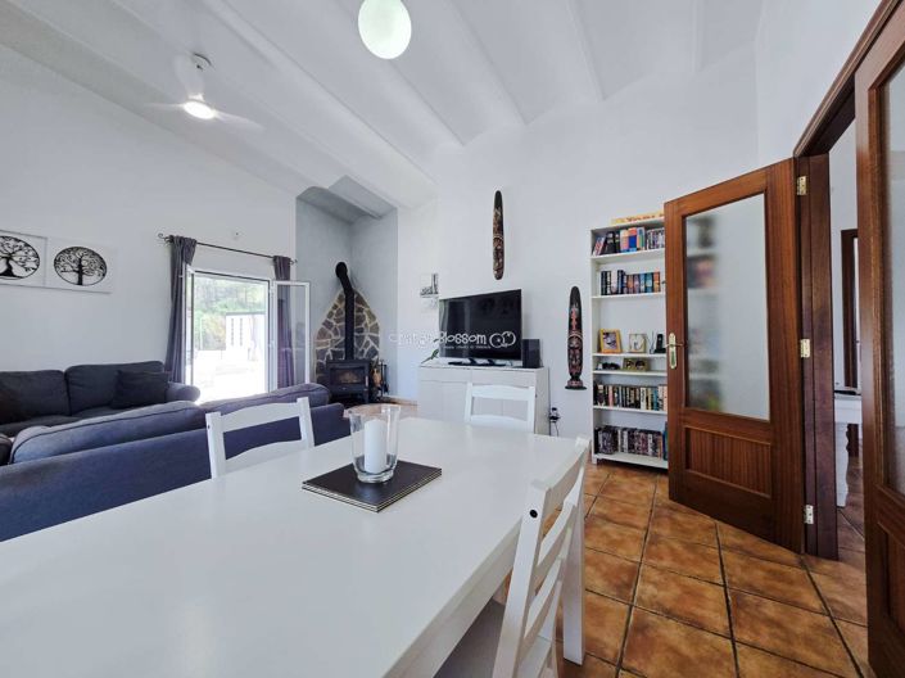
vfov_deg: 89.9
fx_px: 340
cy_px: 339
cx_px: 452
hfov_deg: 106.2
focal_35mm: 13
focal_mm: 2.2
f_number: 2.2
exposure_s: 1/100
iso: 80
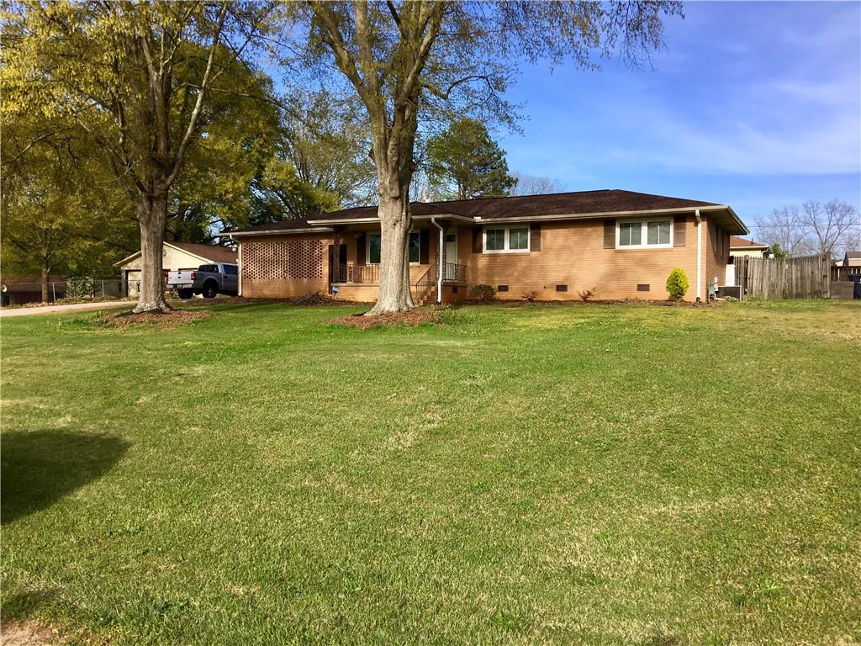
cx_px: 430
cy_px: 323
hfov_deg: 61.7
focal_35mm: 29
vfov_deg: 48.2
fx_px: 721
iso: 25
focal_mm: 4.15
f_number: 2.2
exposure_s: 1/999
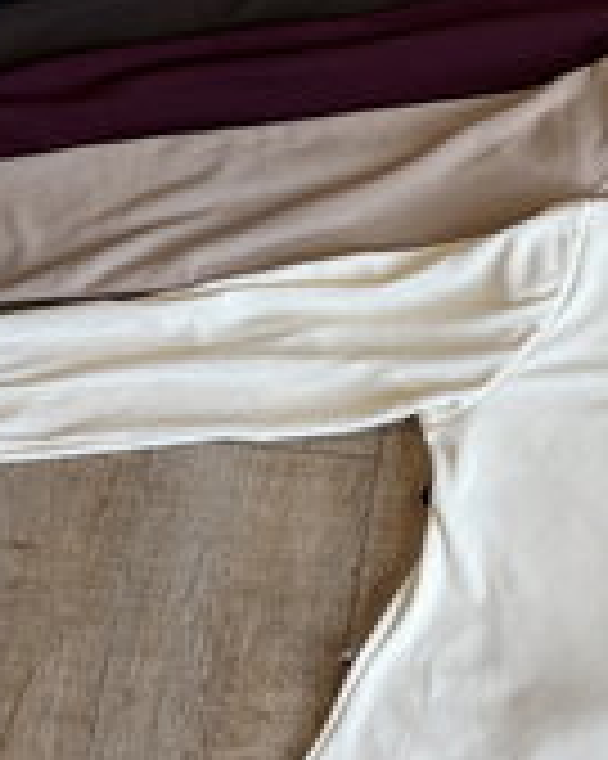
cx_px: 770
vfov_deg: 23.6
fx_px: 1801
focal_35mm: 80
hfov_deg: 18.0
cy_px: 564
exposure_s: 1/100
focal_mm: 5.96
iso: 40
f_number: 1.6
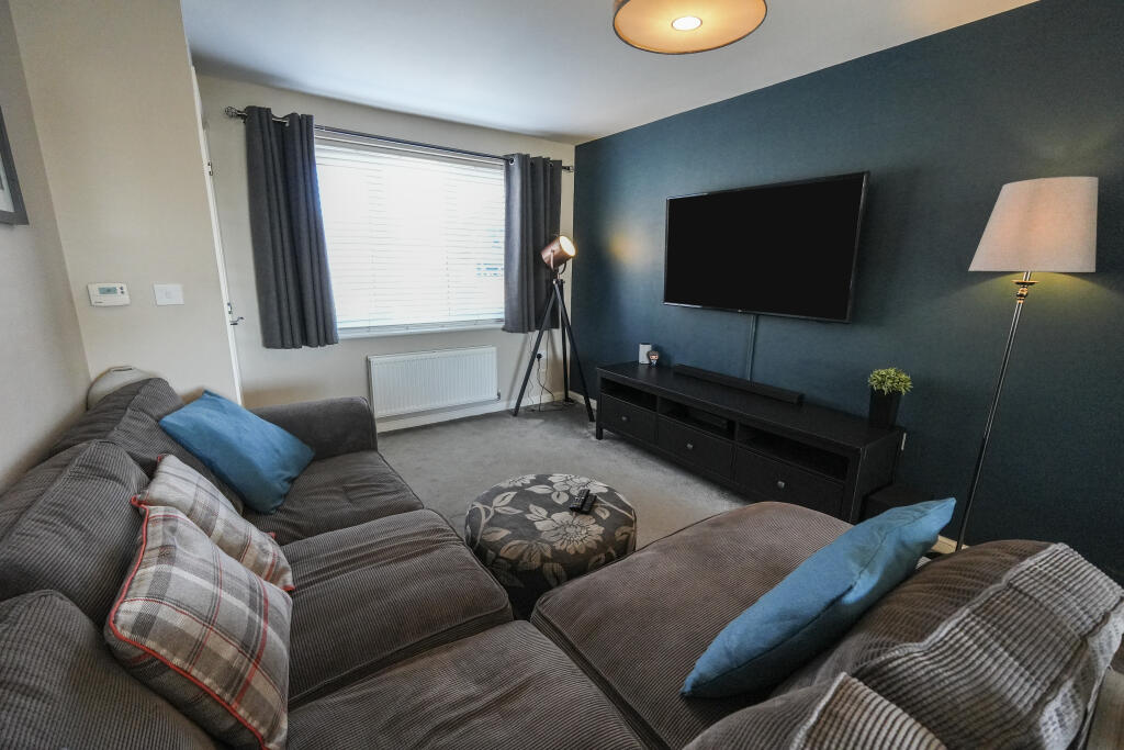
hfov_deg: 100.4
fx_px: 468
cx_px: 562
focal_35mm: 15
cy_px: 375
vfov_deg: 77.3
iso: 3200
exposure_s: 1/160
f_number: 4
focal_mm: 10
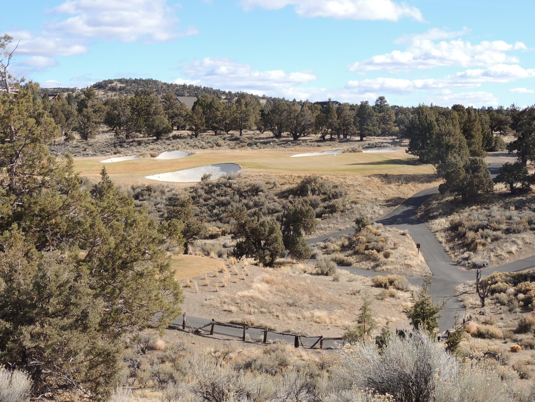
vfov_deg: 26.6
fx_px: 850
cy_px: 201
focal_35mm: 55
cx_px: 268
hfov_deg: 34.9
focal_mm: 9.8
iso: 100
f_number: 3.7
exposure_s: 1/640
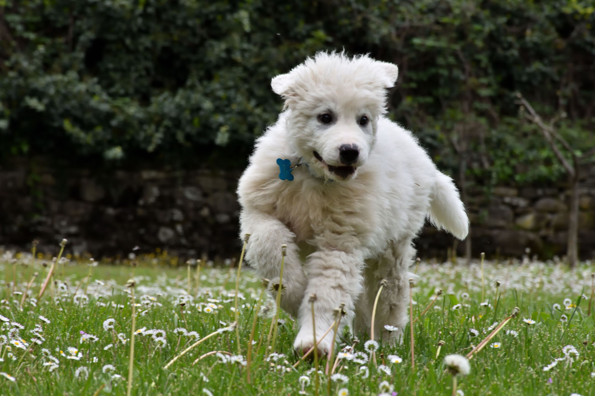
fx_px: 3471
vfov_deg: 6.5
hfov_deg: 9.8
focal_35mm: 210
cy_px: 198
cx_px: 298
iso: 800
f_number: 13
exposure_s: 1/640
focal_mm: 140
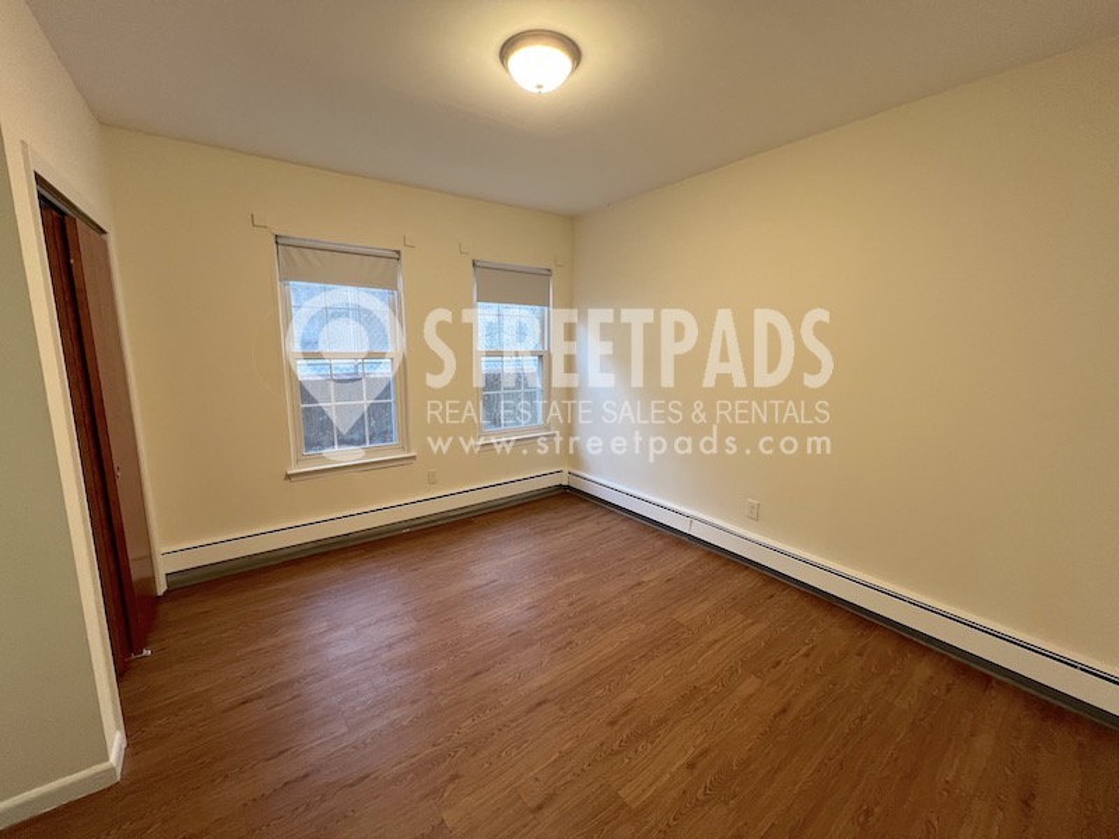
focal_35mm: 13
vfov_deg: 89.9
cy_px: 420
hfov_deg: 106.2
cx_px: 560
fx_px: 420
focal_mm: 1.57
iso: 200
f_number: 1.8
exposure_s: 1/60
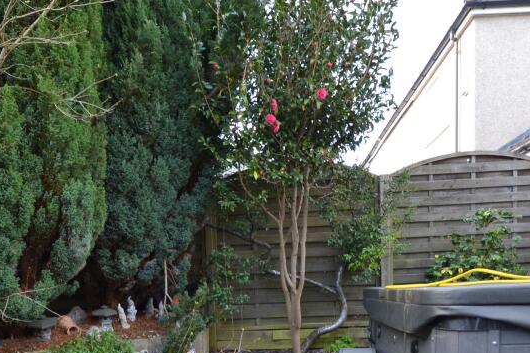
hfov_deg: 63.7
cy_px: 324
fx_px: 427
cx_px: 275
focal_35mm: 29
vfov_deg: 41.1
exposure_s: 1/125
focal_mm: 10
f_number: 5.6
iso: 400
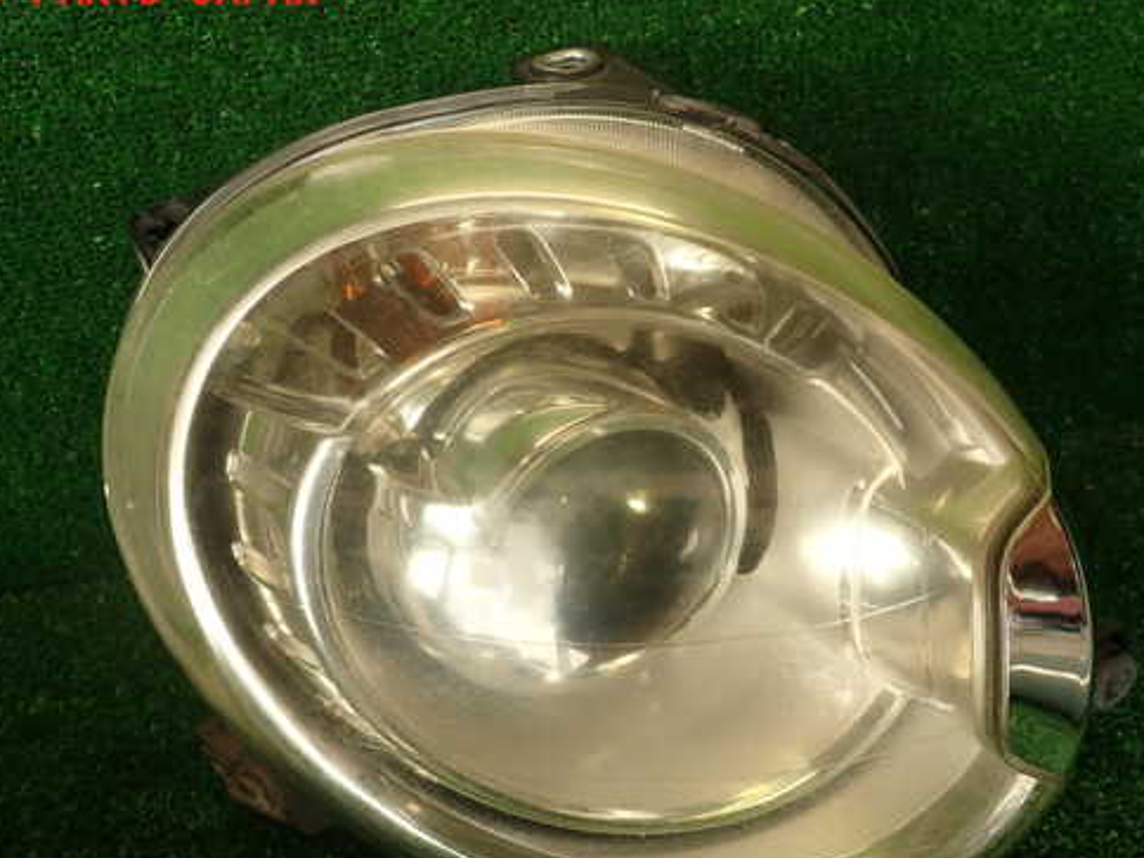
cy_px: 492
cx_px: 598
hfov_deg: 58.3
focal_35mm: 31
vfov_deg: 45.3
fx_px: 1024
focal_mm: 4.5
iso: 100
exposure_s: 1/100
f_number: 2.8
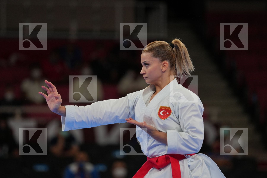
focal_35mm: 300
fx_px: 2225
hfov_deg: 6.9
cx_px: 134
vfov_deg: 4.6
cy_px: 89
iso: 400
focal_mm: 200
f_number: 2.8
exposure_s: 1/1000
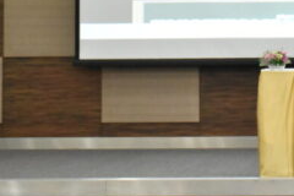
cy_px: -37
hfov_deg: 13.1
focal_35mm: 152
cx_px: 372
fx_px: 1241
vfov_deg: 8.9
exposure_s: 1/125
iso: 6400
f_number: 6.3
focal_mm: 38
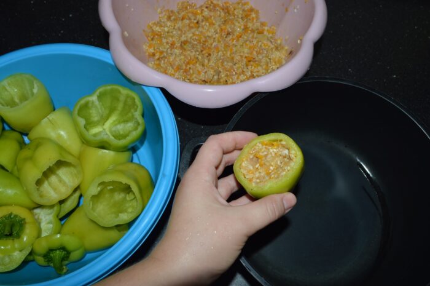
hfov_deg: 67.4
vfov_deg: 47.8
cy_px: 143
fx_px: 322
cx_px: 215
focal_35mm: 27
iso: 100
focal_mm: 18
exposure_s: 1/60
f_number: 8
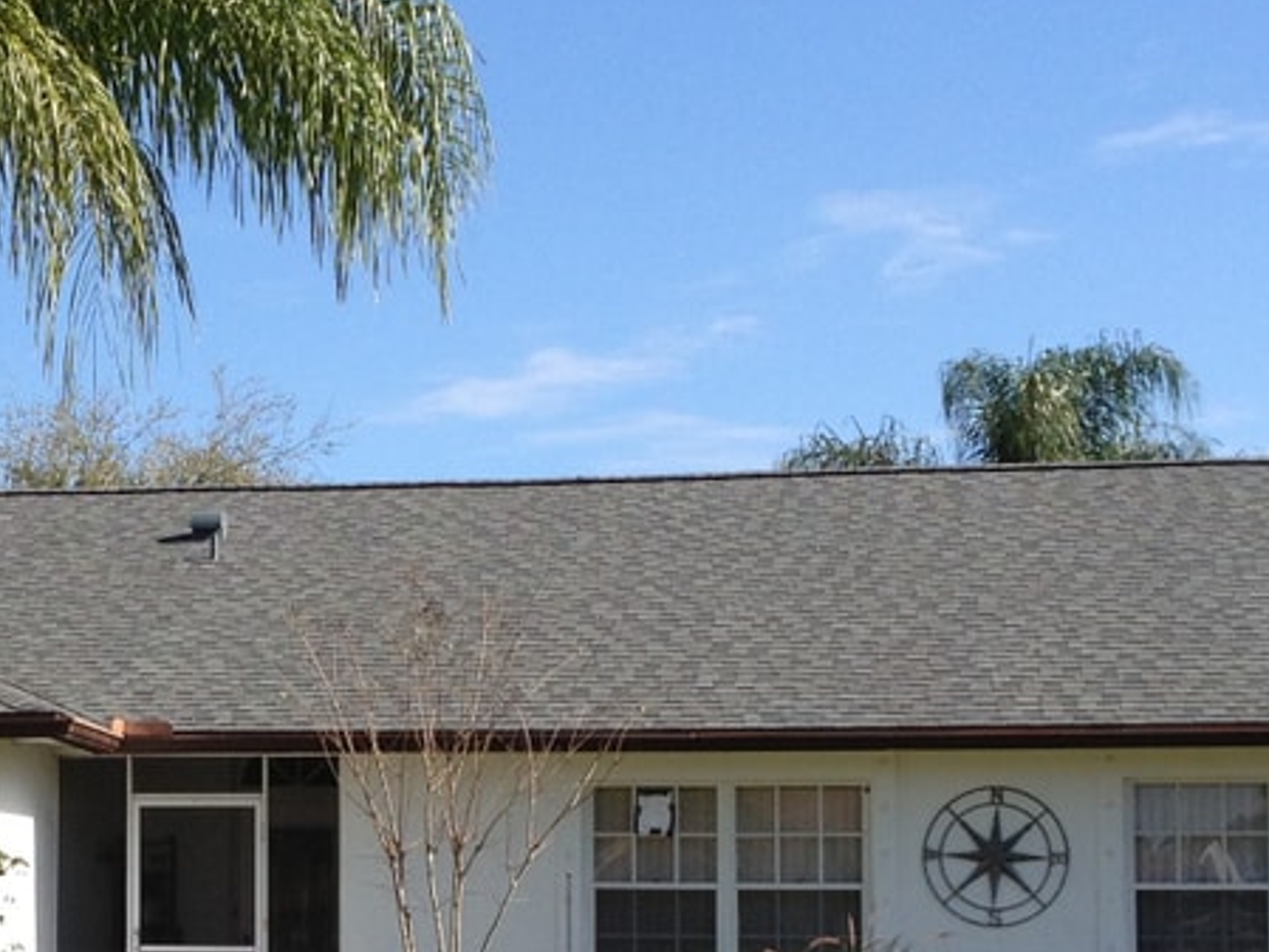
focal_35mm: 104
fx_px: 3814
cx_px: 177
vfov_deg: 14.1
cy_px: 788
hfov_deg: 18.6
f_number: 2.4
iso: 50
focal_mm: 4.28
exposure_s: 1/1314
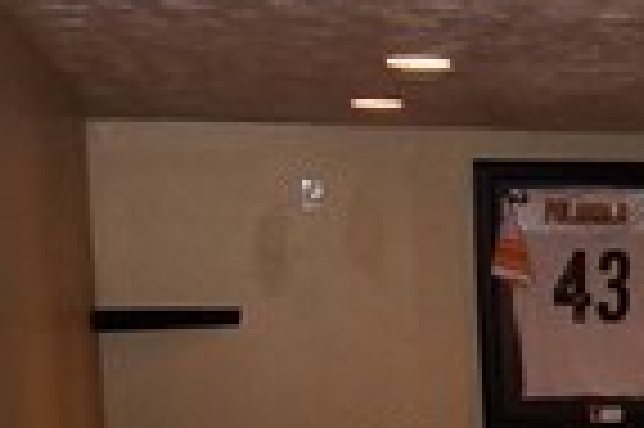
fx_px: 2037
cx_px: 1207
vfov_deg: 11.7
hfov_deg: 15.2
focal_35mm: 114
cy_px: 554
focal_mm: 10
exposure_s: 1/125
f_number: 3.5
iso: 640
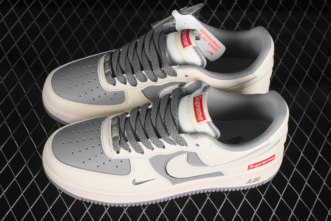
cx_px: 166
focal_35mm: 75
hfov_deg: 27.0
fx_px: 690
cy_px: 110
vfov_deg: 18.2
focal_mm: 50
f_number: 7.1
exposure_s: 1/80
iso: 160
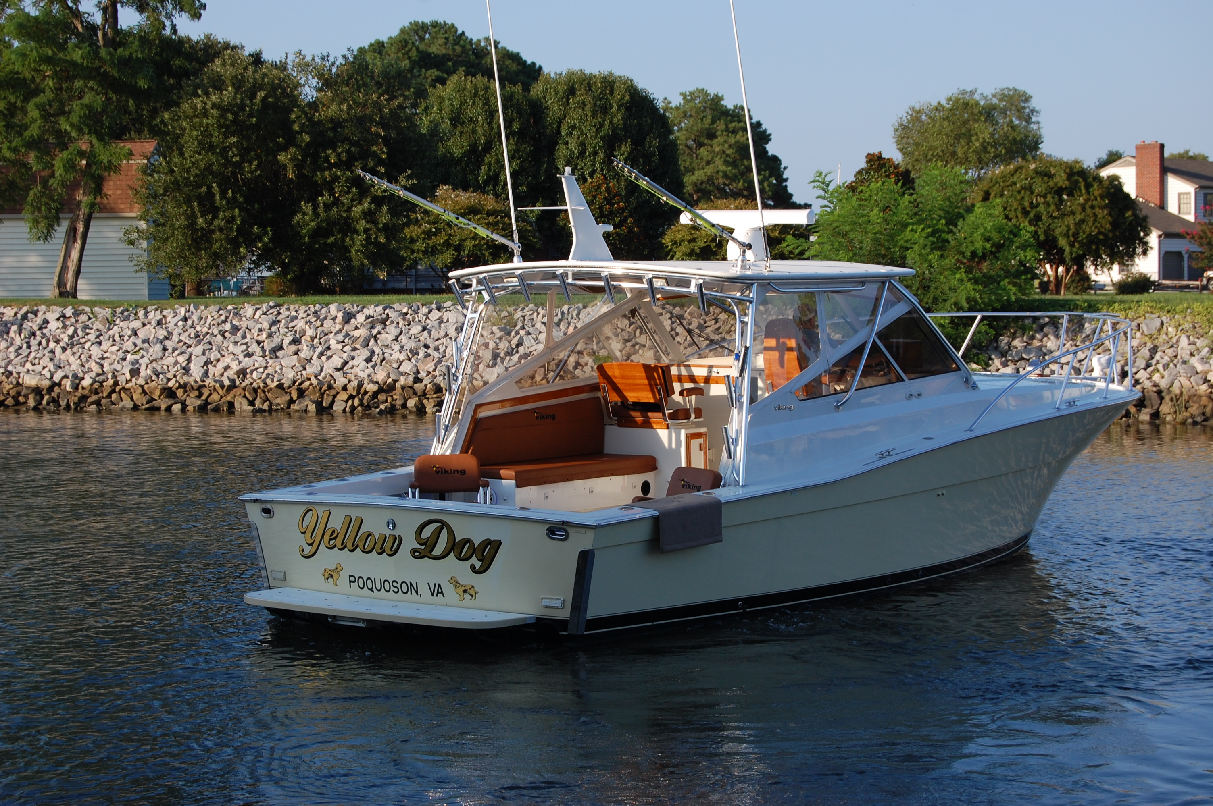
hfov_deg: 26.0
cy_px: 403
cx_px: 606
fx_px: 2626
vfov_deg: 17.5
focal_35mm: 78
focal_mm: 52
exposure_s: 1/250
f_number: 8
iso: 200
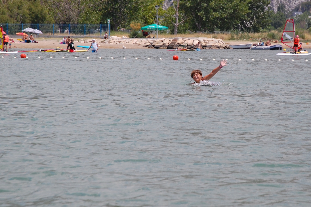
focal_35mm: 144
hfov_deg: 14.2
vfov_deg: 9.5
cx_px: 196
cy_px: 72
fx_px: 1244
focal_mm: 70
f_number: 8
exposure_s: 1/1000
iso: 400
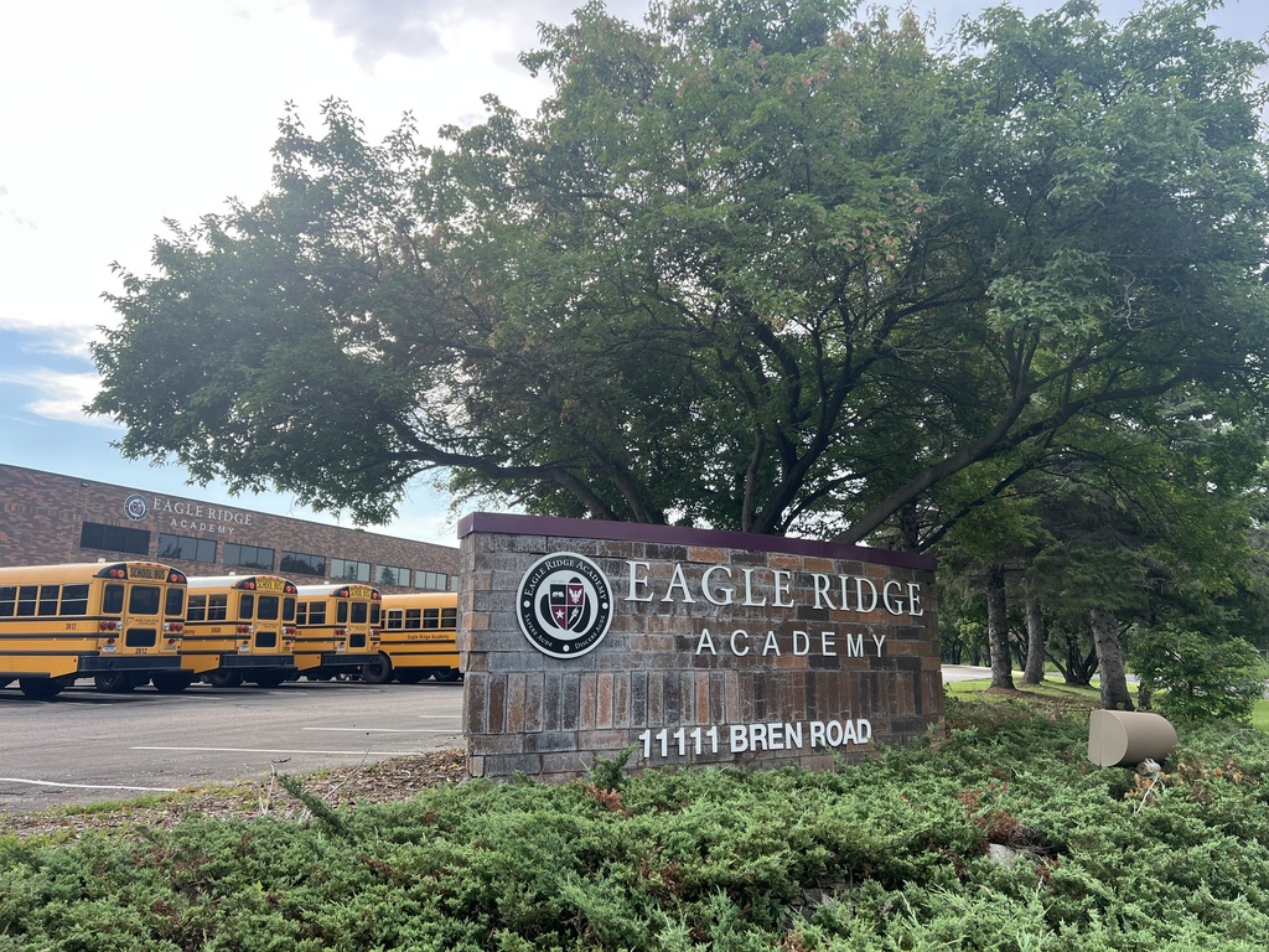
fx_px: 953
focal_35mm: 26
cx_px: 634
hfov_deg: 67.3
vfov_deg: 53.1
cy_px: 476
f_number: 1.5
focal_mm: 5.7
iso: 50
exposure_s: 1/1112
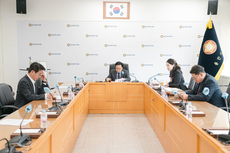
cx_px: 115
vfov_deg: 33.4
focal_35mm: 40
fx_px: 256
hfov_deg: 48.5
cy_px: 76
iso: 3200
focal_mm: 40
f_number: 4
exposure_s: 1/250
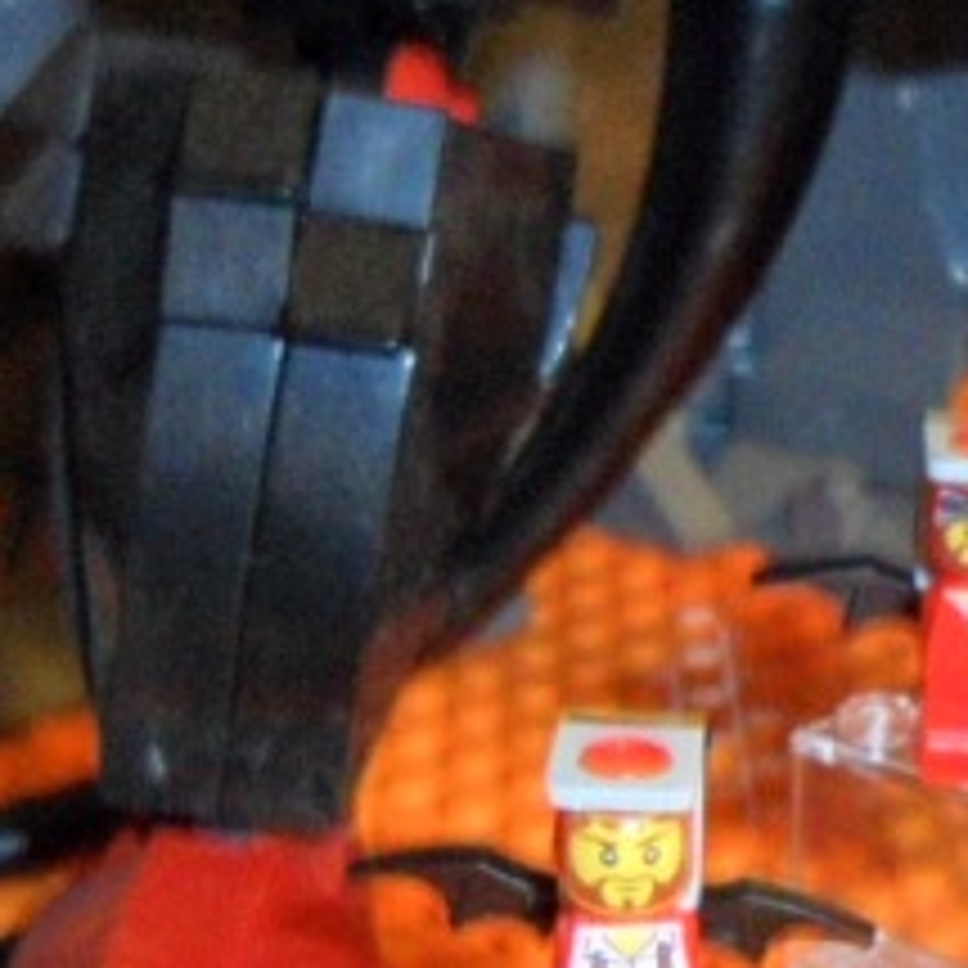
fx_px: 2816
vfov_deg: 19.5
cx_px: 896
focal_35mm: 89
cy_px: 522
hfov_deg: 19.1
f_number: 3.5
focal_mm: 4.9
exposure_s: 1/15
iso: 400
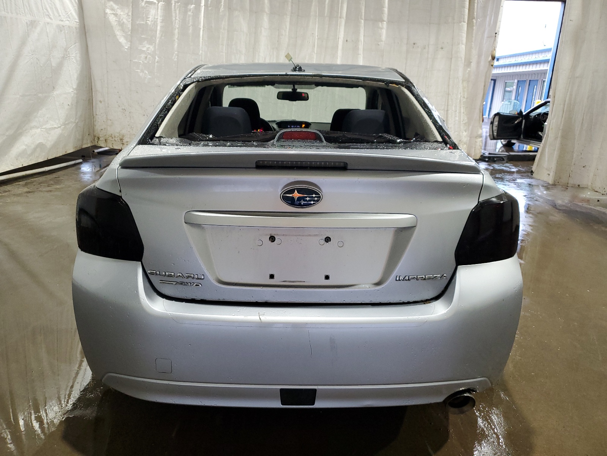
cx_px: 304
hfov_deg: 67.3
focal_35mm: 26
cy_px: 228
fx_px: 456
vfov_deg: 53.1
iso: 134
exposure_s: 1/60.2
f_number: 1.5
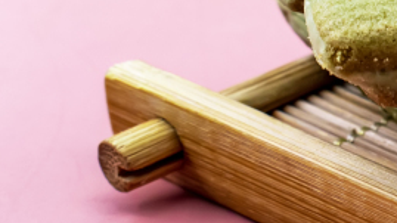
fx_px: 2515
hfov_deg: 8.7
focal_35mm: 239
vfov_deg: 5.1
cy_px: 49
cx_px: 683
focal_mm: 40
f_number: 10
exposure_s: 1/30
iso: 400
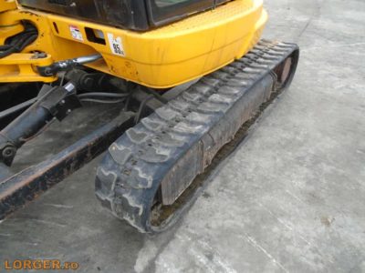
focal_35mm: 26
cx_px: 182
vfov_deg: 53.1
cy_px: 136
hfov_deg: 67.3
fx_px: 274
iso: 100
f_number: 3.2
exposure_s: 1/160
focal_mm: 4.6
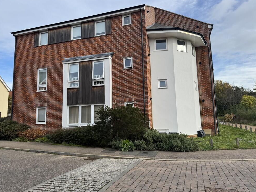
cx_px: 127
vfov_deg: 54.9
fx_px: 185
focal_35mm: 25
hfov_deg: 69.4
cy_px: 93
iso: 80
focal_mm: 6.76
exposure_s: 1/2252
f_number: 1.78
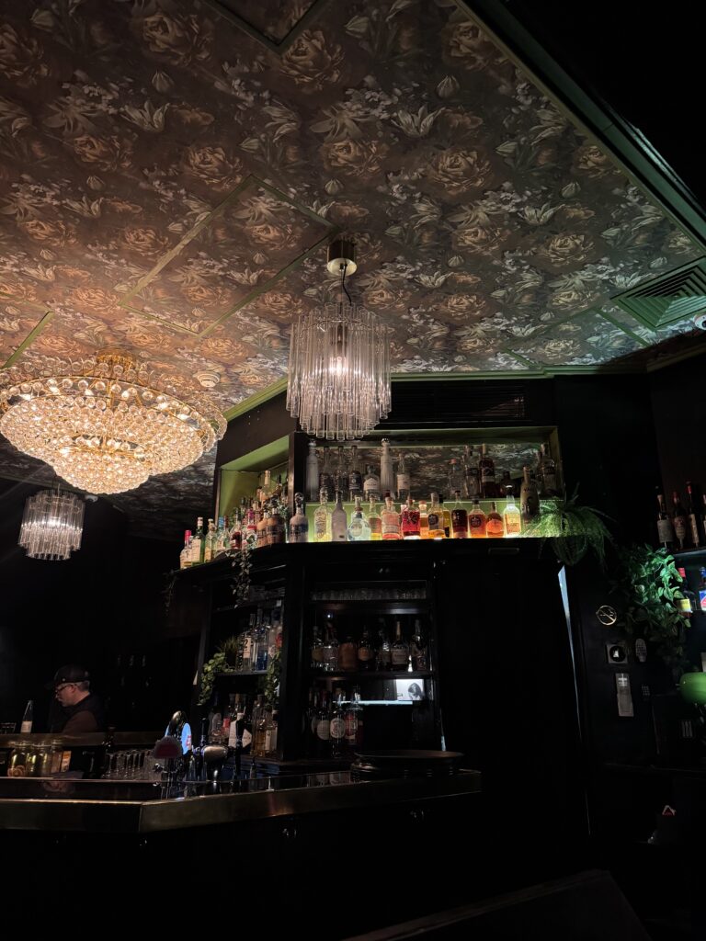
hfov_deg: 56.8
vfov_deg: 71.6
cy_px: 470
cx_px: 353
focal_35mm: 24
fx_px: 653
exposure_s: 1/33
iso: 800
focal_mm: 6.76
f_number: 1.78
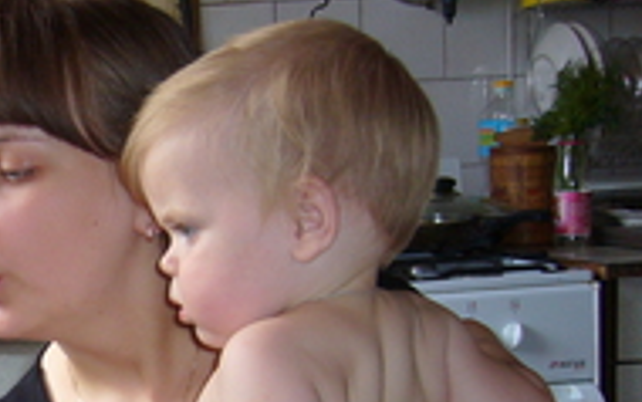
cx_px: -108
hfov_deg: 21.9
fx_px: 1541
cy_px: 378
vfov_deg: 14.7
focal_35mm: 88
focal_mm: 5.8
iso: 100
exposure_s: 1/30
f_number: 2.8
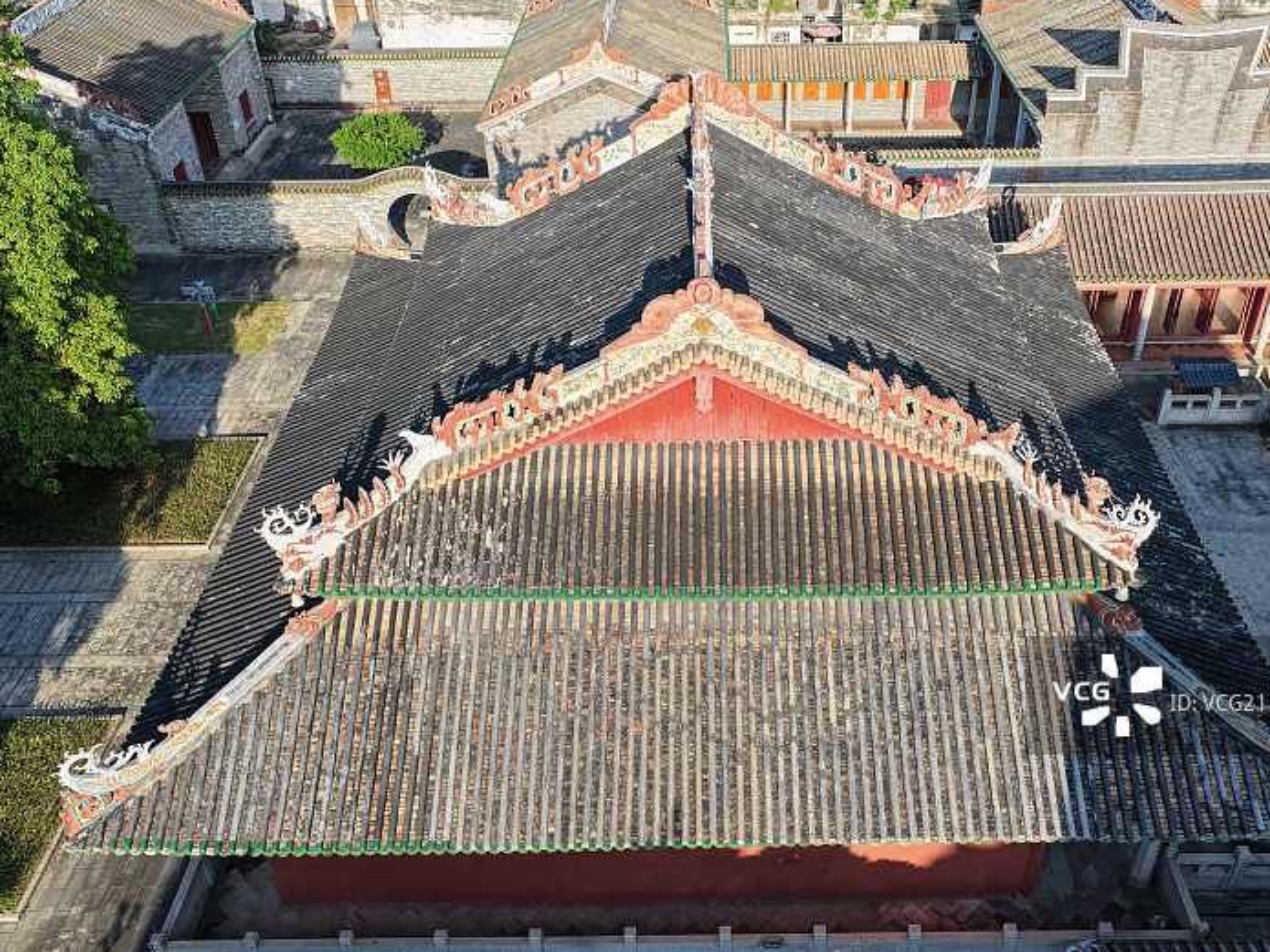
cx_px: 702
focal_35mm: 31
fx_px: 1137
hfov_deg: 58.2
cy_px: 469
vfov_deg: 45.4
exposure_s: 1/400
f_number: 2.8
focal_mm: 14.45
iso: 100
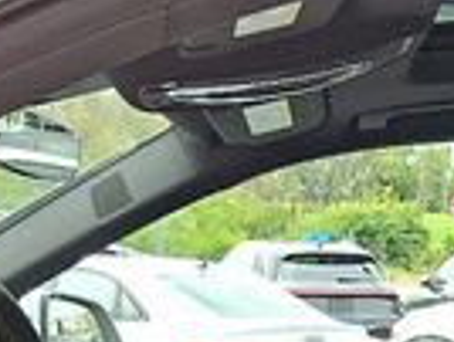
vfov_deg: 11.2
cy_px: 701
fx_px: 1564
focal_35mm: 119
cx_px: 224
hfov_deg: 16.5
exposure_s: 1/200
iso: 25
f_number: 1.8
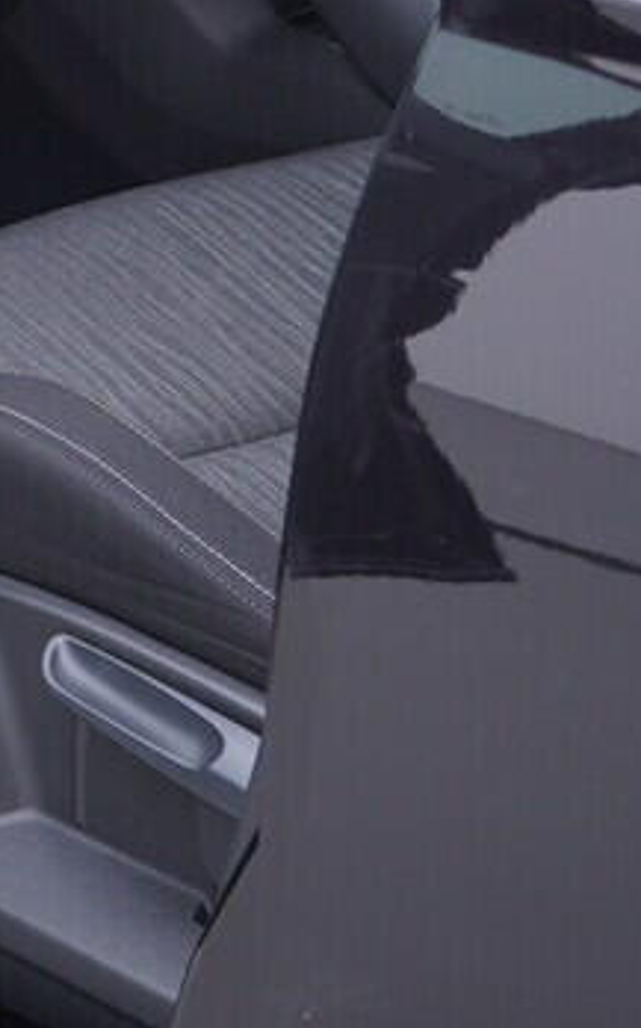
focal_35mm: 152
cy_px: -56
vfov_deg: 13.5
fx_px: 4256
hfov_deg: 7.8
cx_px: -1096
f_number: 3.2
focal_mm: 24
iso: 125
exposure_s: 1/50
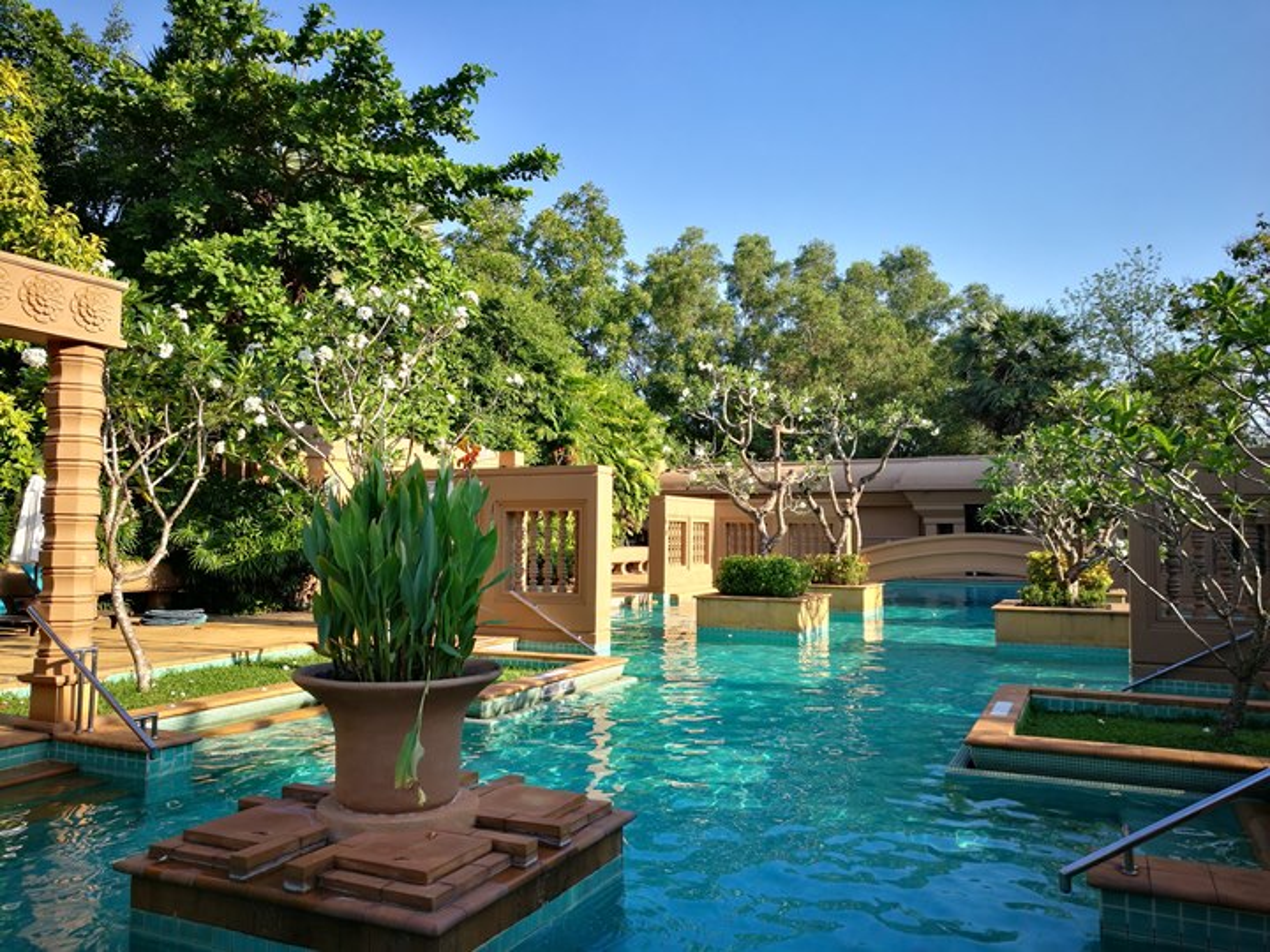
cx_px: 635
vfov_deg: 51.4
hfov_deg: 65.3
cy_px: 476
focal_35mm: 27
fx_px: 991
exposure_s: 1/400
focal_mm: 4.5
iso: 50
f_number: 2.2
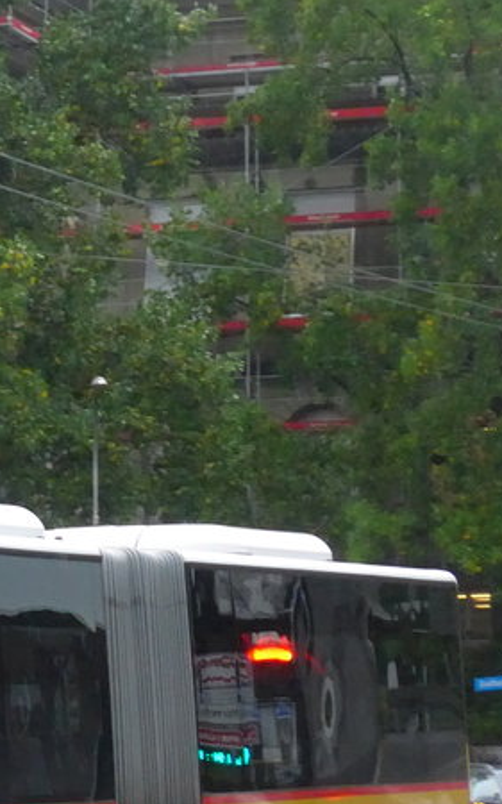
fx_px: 5323
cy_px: 700
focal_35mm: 243
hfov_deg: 5.3
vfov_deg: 8.6
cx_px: -416
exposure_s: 1/320
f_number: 4.5
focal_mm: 17
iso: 800
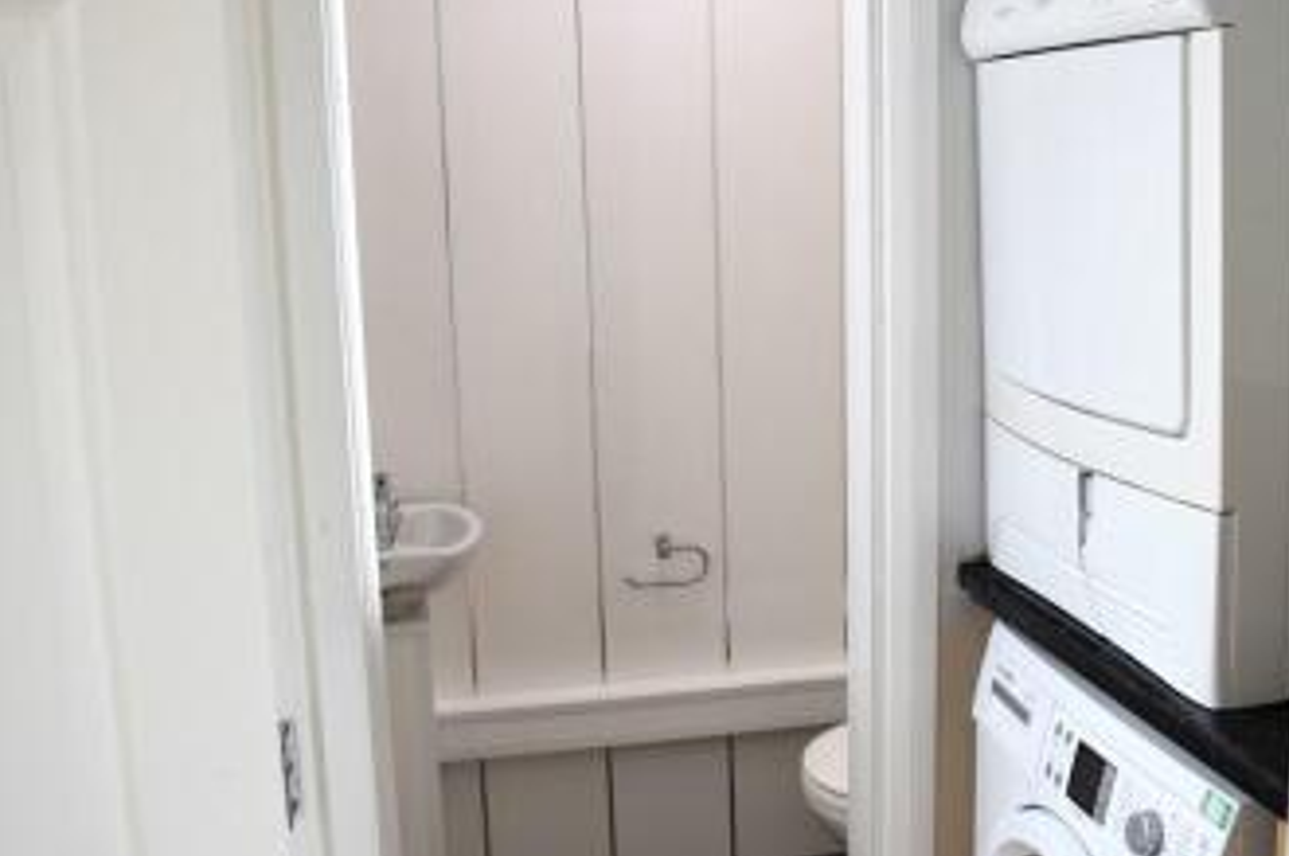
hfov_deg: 49.5
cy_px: 412
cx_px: 734
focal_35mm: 39
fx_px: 1394
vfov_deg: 34.1
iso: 400
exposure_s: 1/80
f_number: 4.5
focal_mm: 18
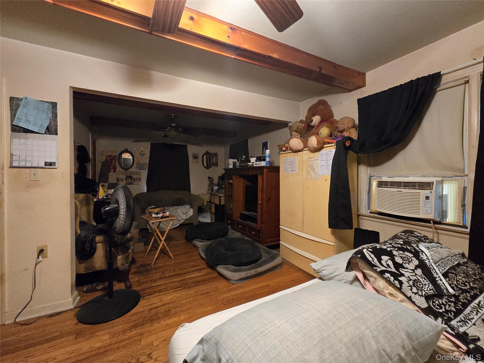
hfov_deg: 106.2
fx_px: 182
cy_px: 182
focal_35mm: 13
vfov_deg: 89.9
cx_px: 242
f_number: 2.2
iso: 1250
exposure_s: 1/60
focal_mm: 2.2
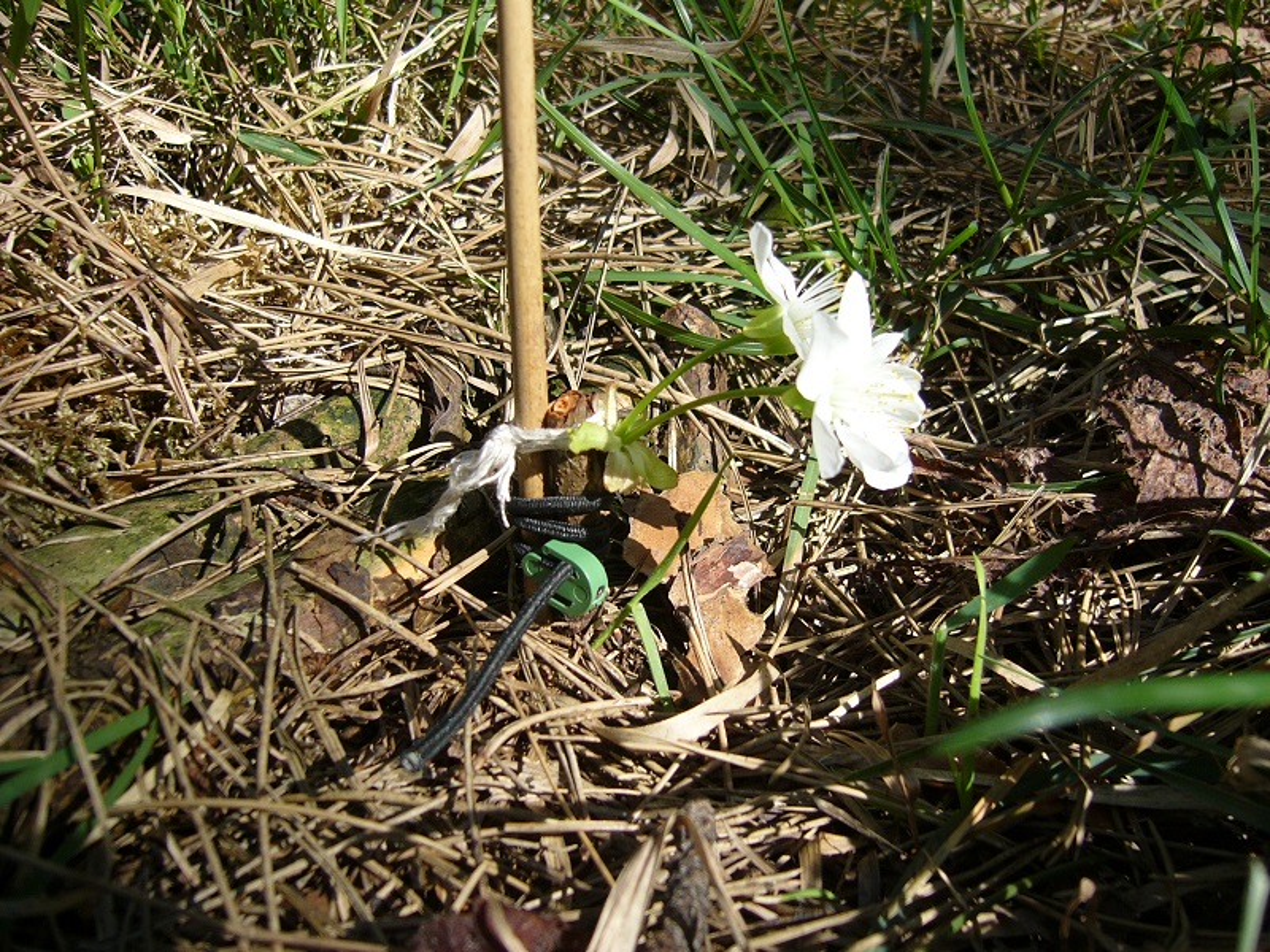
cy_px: 476
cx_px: 635
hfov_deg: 52.6
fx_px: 1284
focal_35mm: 35
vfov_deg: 40.7
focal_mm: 5.8
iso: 50
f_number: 2.8
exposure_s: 1/200
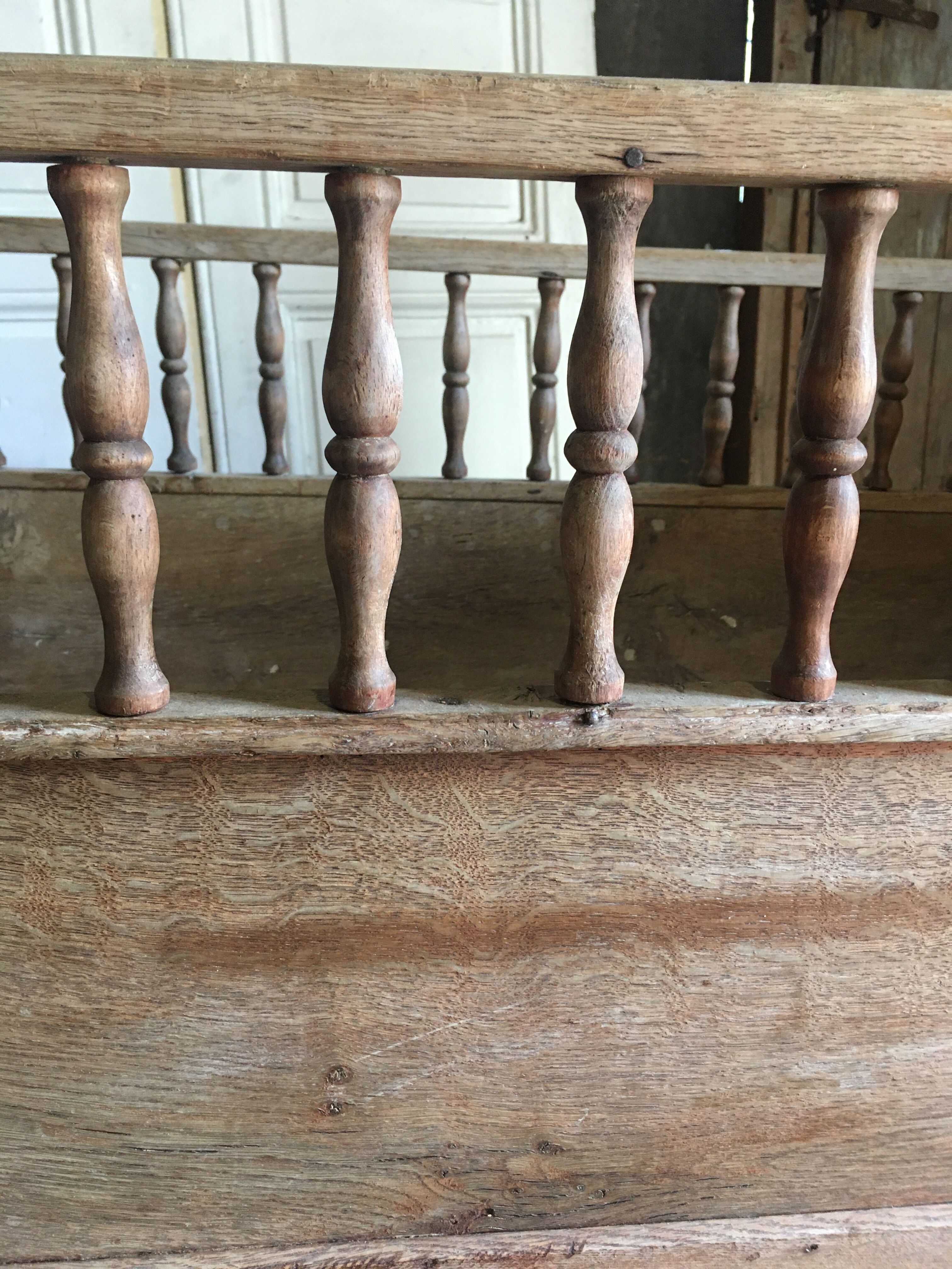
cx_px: 476
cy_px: 634
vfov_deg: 61.7
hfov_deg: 48.2
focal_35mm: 29
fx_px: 1063
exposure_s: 1/33
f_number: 2.2
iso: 160
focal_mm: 4.15
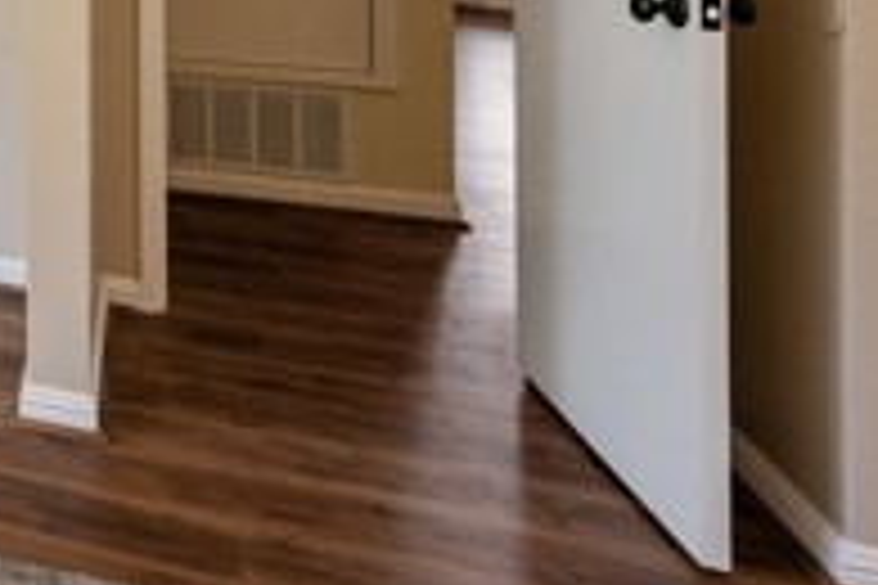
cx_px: -432
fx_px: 1122
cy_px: -160
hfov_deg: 28.4
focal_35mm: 46
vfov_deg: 25.5
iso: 100
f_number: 8
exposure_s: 1/3
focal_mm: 14
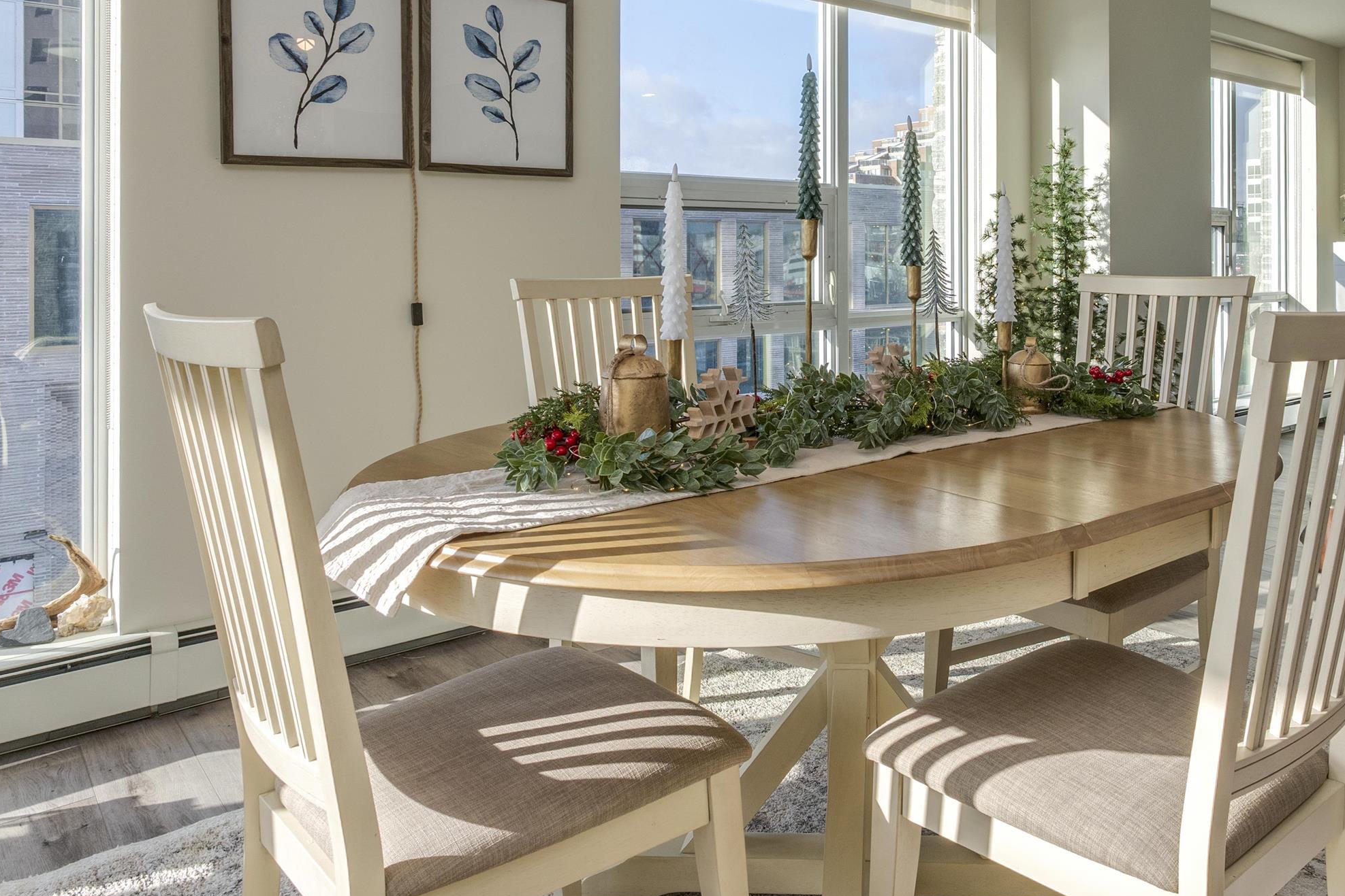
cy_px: 293
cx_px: 881
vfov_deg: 45.6
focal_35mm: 28
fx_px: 1046
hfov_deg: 64.0
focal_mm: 12
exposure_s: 1/125
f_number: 8
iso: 500
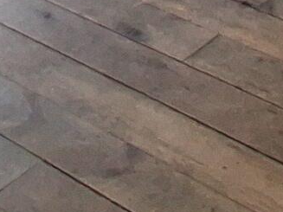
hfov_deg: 14.5
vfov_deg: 8.6
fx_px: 1095
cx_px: 17
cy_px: -491
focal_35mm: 134
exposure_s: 1/40
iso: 160
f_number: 2.2
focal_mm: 1.4
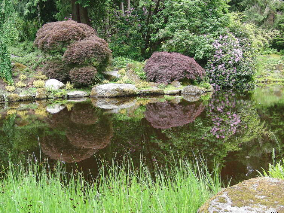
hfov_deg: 47.9
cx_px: 135
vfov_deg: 36.8
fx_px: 320
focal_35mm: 39
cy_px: 111
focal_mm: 6.42
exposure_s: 1/80
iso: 100
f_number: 3.6
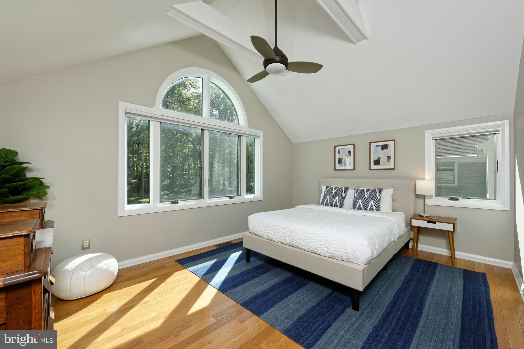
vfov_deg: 81.2
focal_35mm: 14
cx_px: 262
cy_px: 174
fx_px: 204
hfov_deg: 104.2
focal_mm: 14
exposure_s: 1/30
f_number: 14
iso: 320
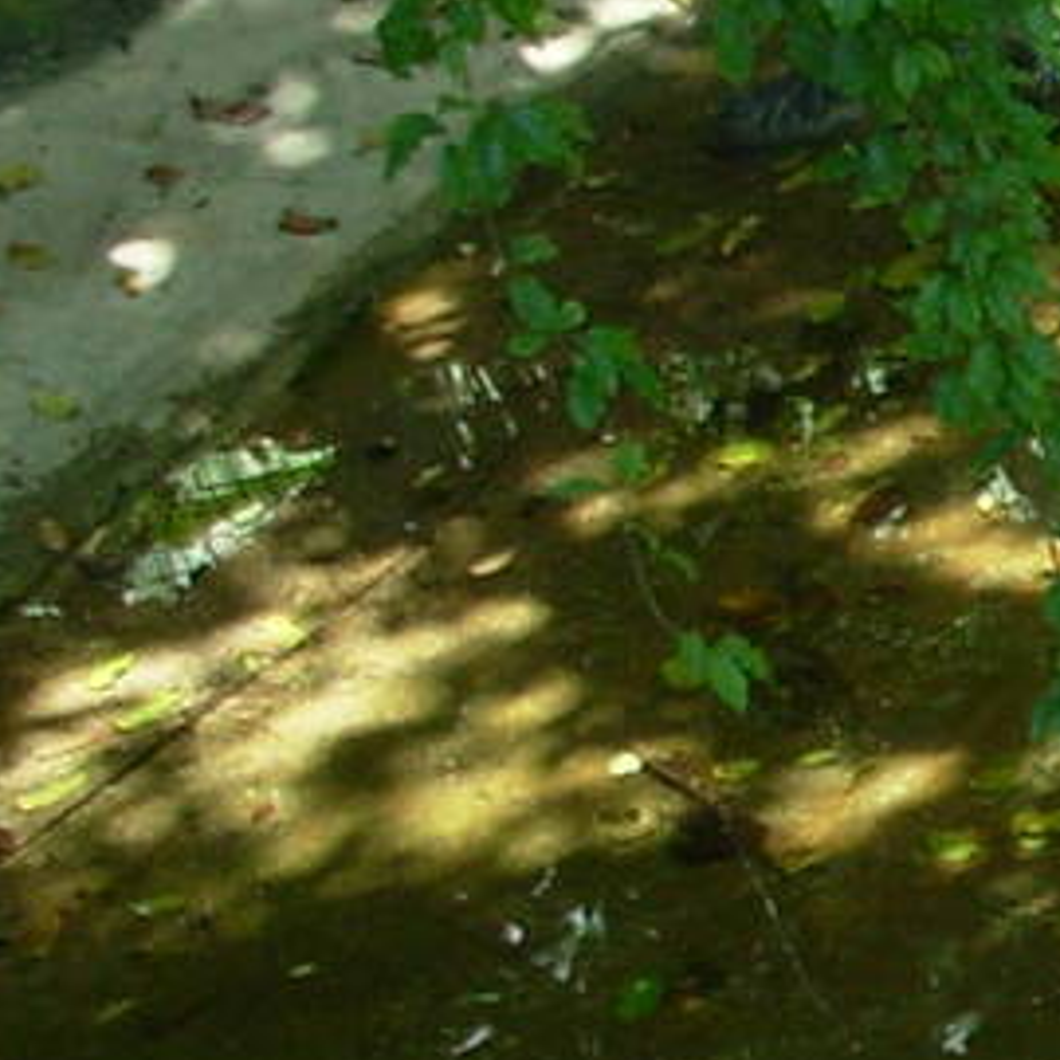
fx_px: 6894
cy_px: 616
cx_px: 2226
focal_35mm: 199
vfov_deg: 8.8
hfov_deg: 8.3
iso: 50
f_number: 2.9
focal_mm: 6.3
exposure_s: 1/117
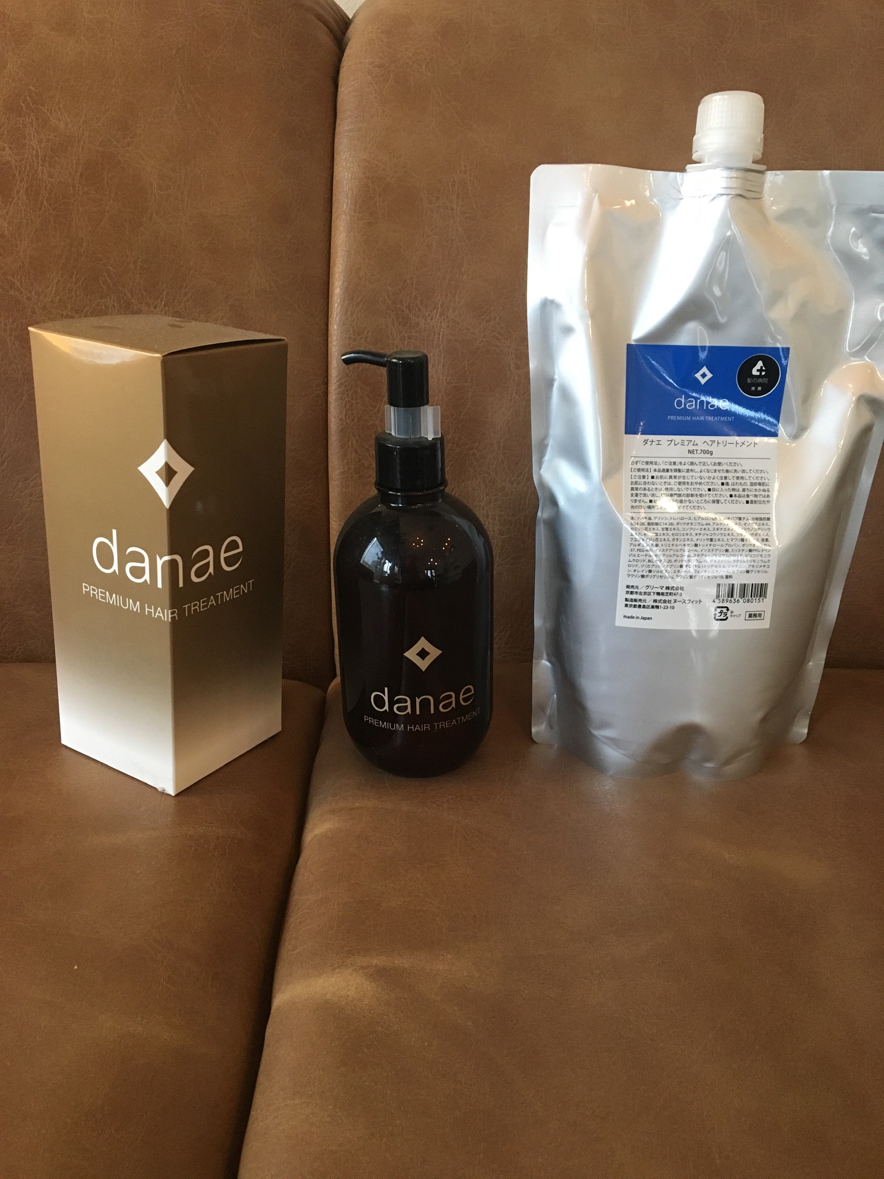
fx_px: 987
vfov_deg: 61.7
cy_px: 590
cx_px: 442
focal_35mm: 29
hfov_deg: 48.2
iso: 160
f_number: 2.2
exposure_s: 1/30
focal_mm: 4.15
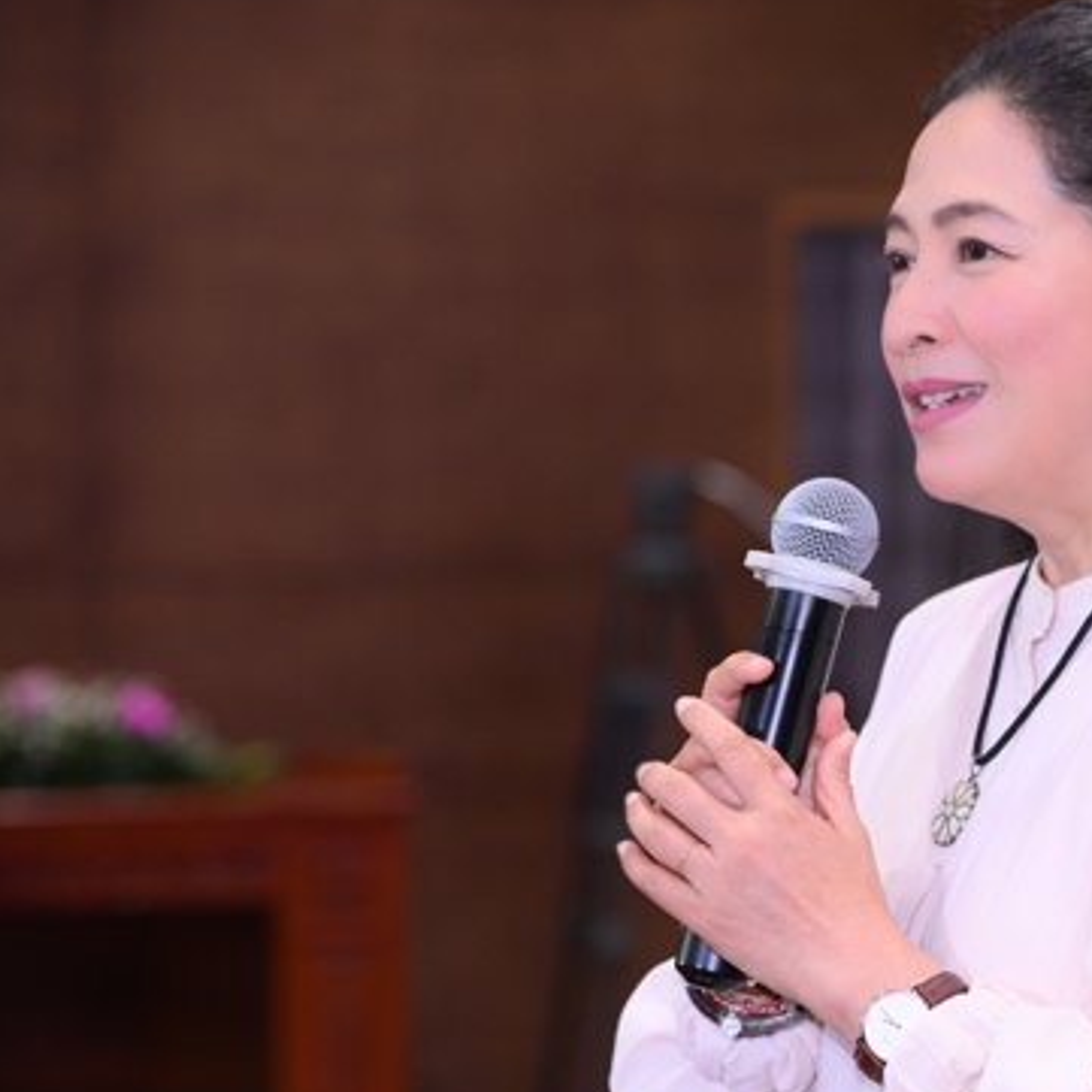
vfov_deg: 9.9
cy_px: 531
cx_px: 777
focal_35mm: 176
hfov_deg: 9.9
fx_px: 6282
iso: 2000
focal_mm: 115
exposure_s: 1/125
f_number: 4.5
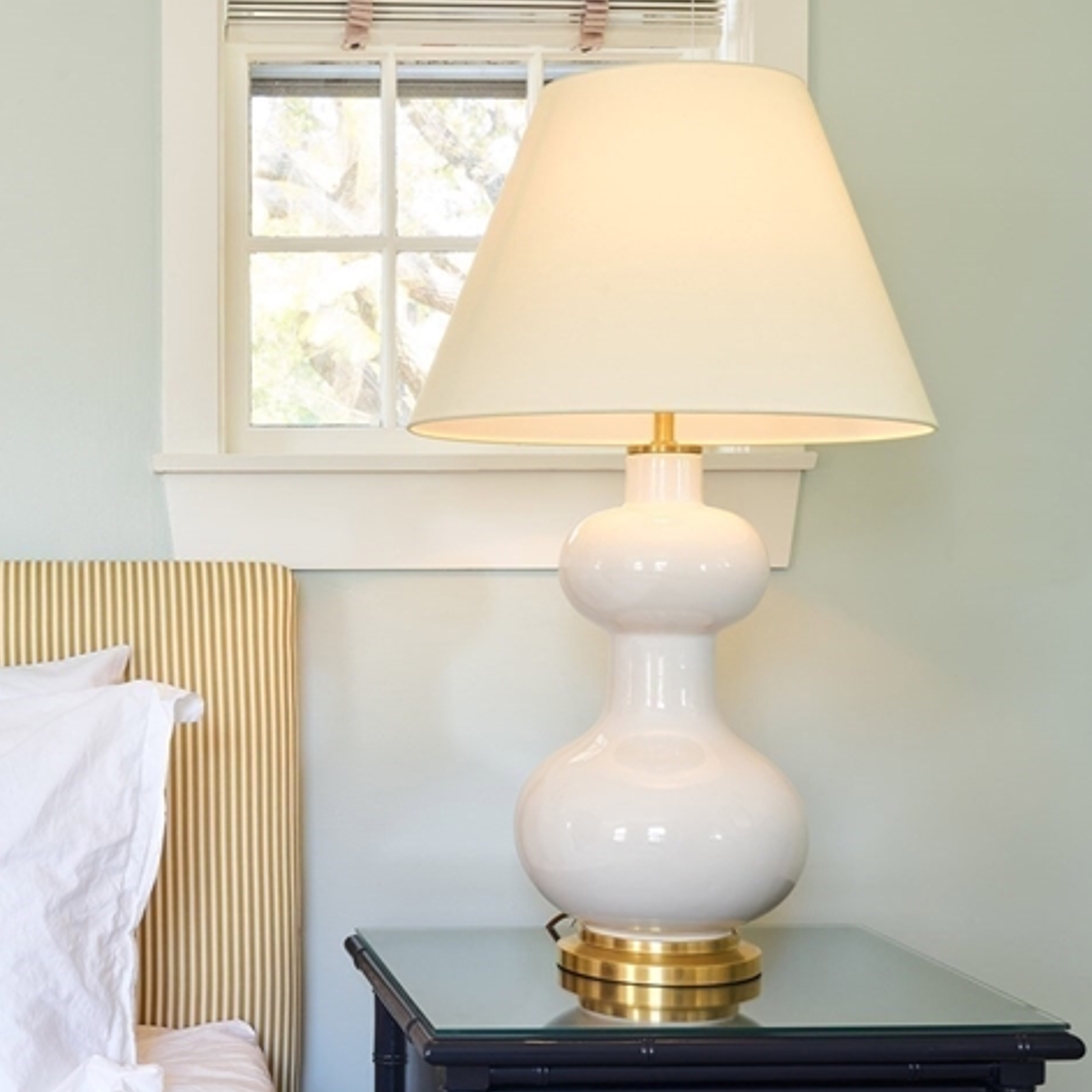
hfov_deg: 28.1
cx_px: 125
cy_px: 614
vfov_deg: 29.0
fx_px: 2106
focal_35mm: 59
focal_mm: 32
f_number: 16
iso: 125
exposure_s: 1.3
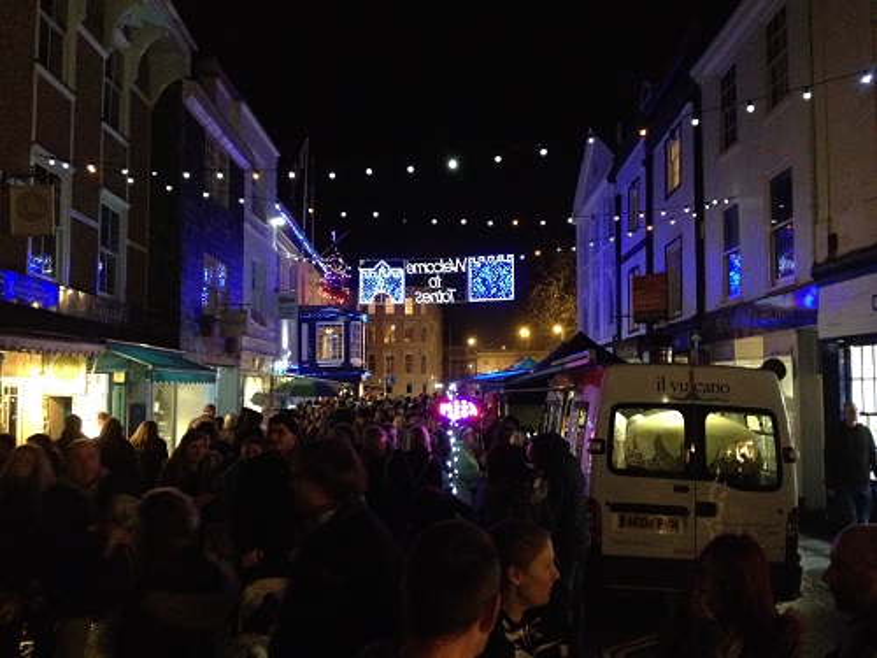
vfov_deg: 40.7
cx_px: 438
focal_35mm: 35
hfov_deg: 52.6
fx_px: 887
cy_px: 329
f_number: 2.4
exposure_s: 1/15
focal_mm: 4.28
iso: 800
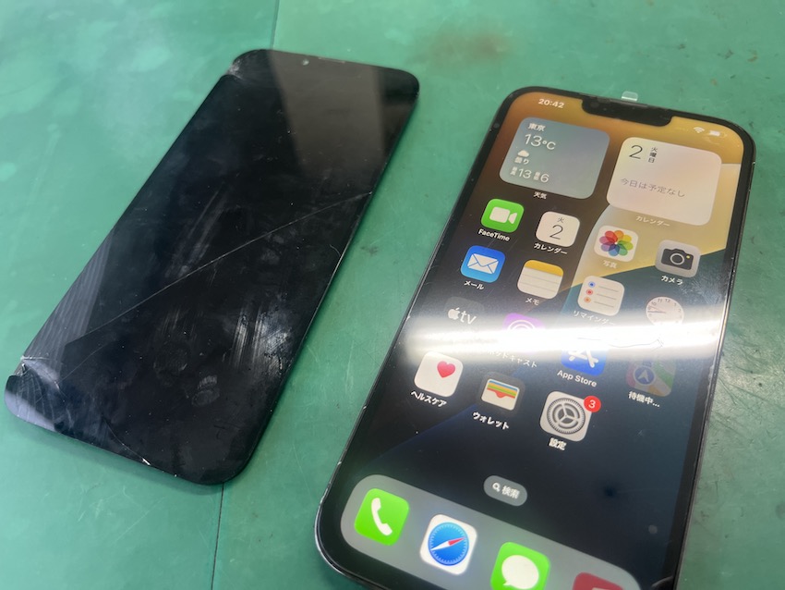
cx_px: 392
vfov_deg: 53.1
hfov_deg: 67.3
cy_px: 295
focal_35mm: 26
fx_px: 590
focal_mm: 5.1
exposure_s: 1/100
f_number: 1.6
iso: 125
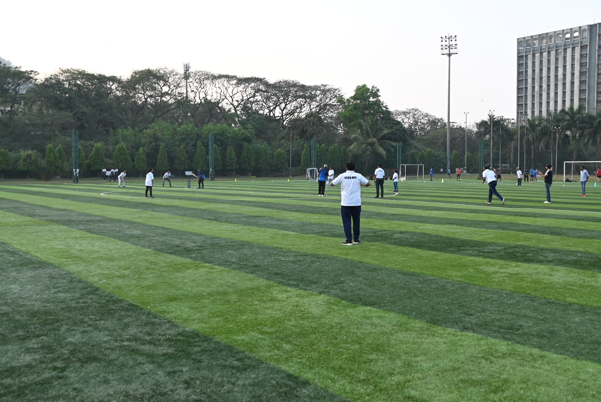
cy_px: 201
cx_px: 300
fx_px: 551
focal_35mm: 33
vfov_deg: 40.0
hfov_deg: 57.2
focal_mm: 22
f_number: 7.1
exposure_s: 1/200
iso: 400
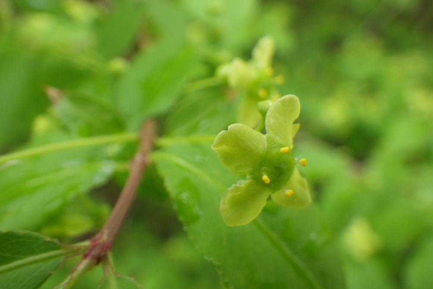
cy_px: 134
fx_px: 433
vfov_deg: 36.9
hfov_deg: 53.1
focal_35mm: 36
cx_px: 217
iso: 200
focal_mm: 6.1
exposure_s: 1/50
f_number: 3.8
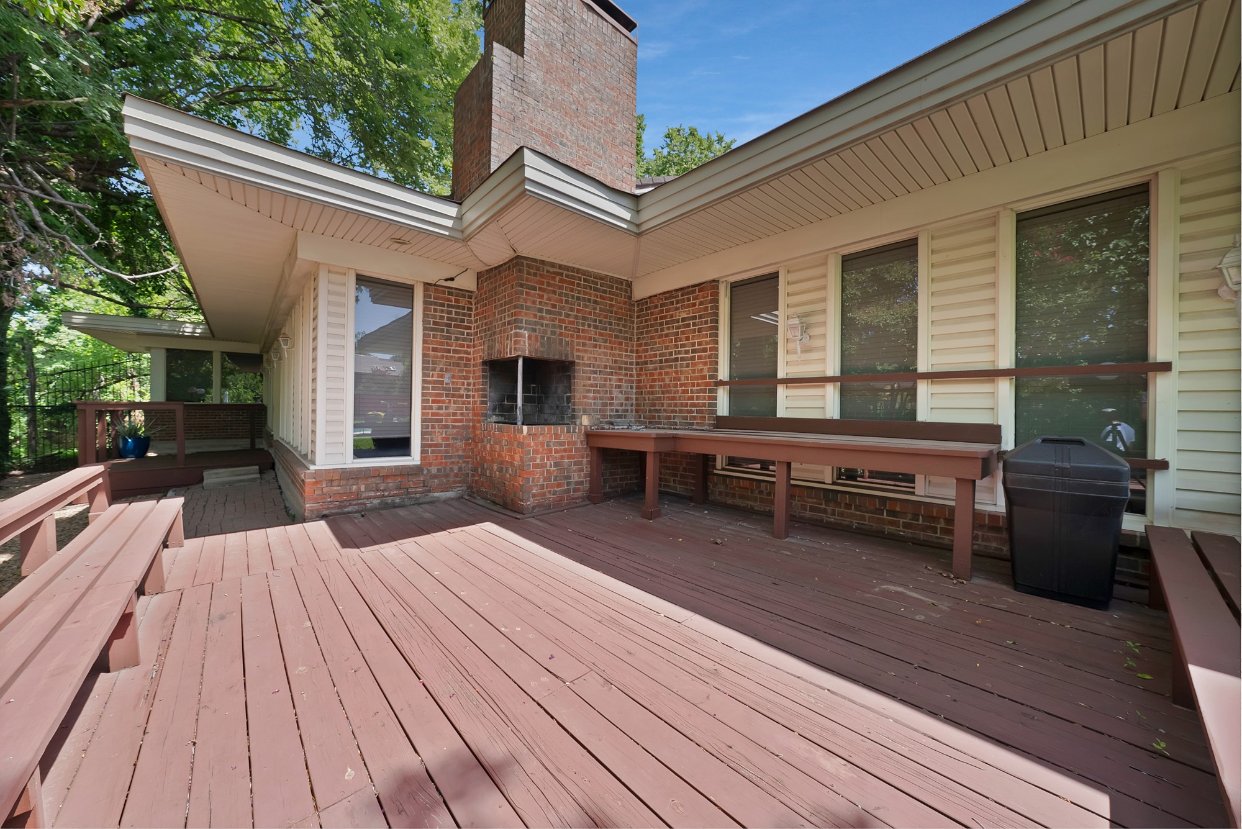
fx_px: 414
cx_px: 621
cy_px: 414
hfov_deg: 112.6
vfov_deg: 90.1
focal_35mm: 12
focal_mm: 12
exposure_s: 1/60
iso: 640
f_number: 9
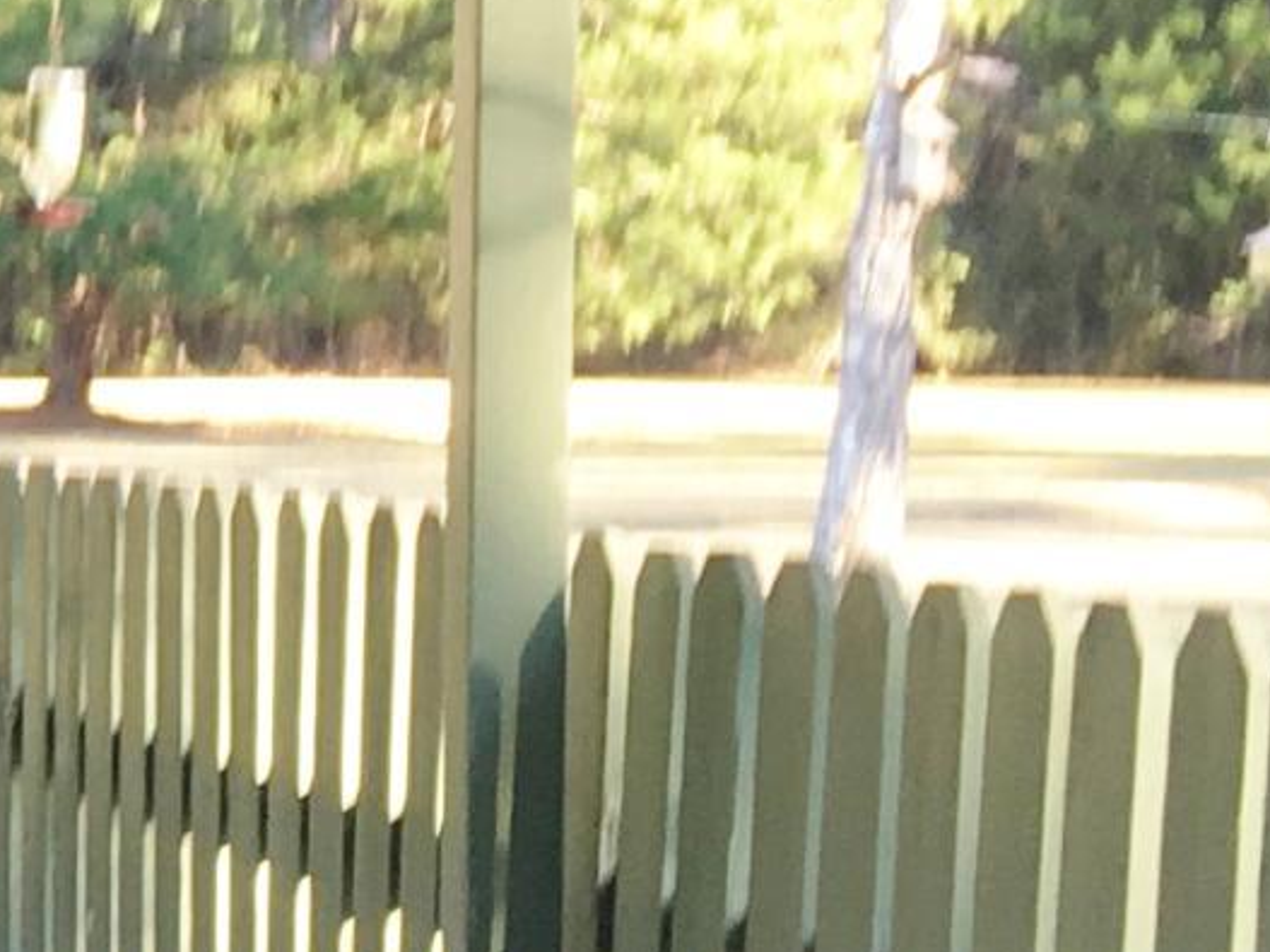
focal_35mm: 165
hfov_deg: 10.5
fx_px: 6052
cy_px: 805
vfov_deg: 9.0
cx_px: -1675
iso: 25
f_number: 2.2
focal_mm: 4.15
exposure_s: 1/40
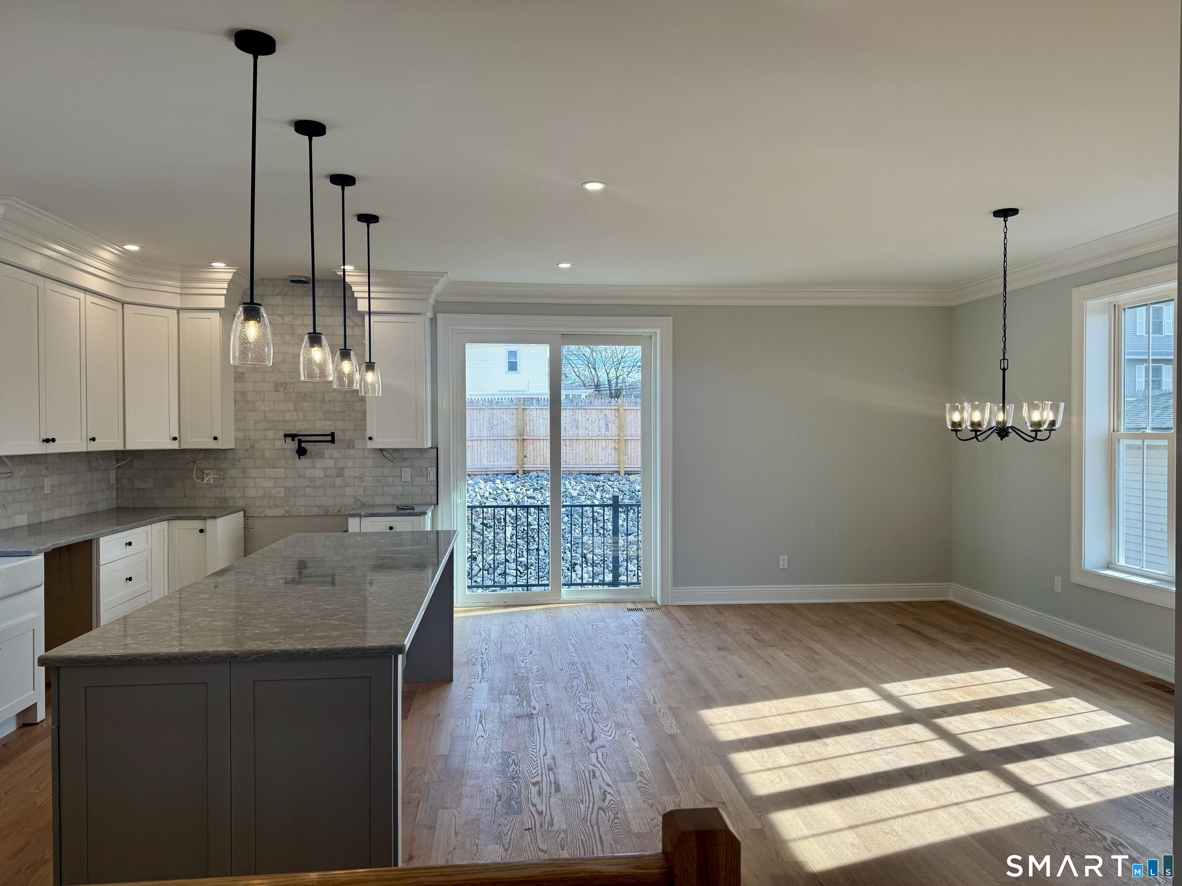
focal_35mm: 24
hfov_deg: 71.6
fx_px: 820
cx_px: 591
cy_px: 443
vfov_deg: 56.8
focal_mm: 6.76
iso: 80
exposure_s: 1/621
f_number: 1.78
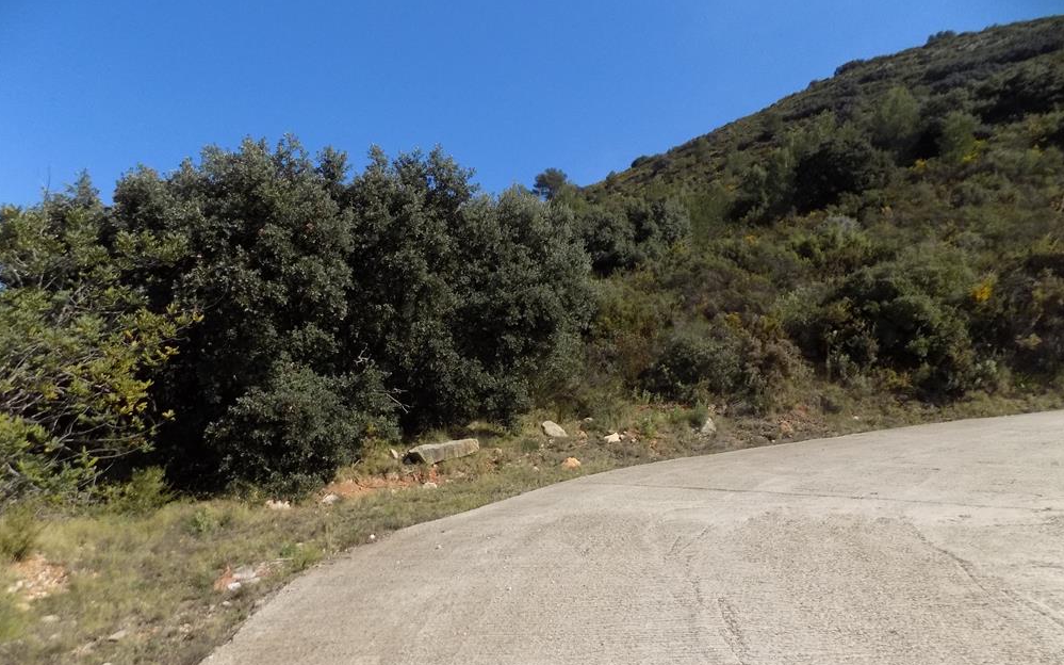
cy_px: 372
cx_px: 538
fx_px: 725
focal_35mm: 25
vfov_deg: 49.2
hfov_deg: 72.6
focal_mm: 4
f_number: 9.9
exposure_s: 1/320
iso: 200
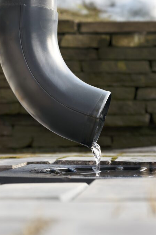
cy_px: 117
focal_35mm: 77
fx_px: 500
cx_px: 134
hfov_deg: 17.5
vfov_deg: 26.3
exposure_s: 1/160
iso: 160
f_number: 5.6
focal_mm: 51
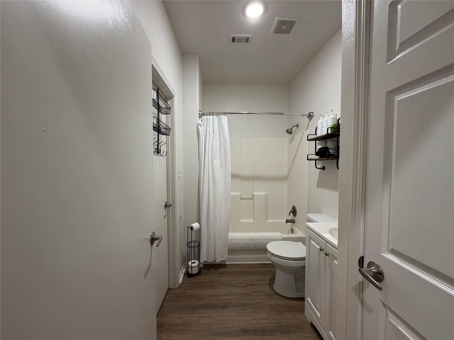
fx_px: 184
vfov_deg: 85.7
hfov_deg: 102.1
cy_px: 170
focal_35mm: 14
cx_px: 227
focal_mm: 2.22
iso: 250
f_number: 2.2
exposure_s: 1/60
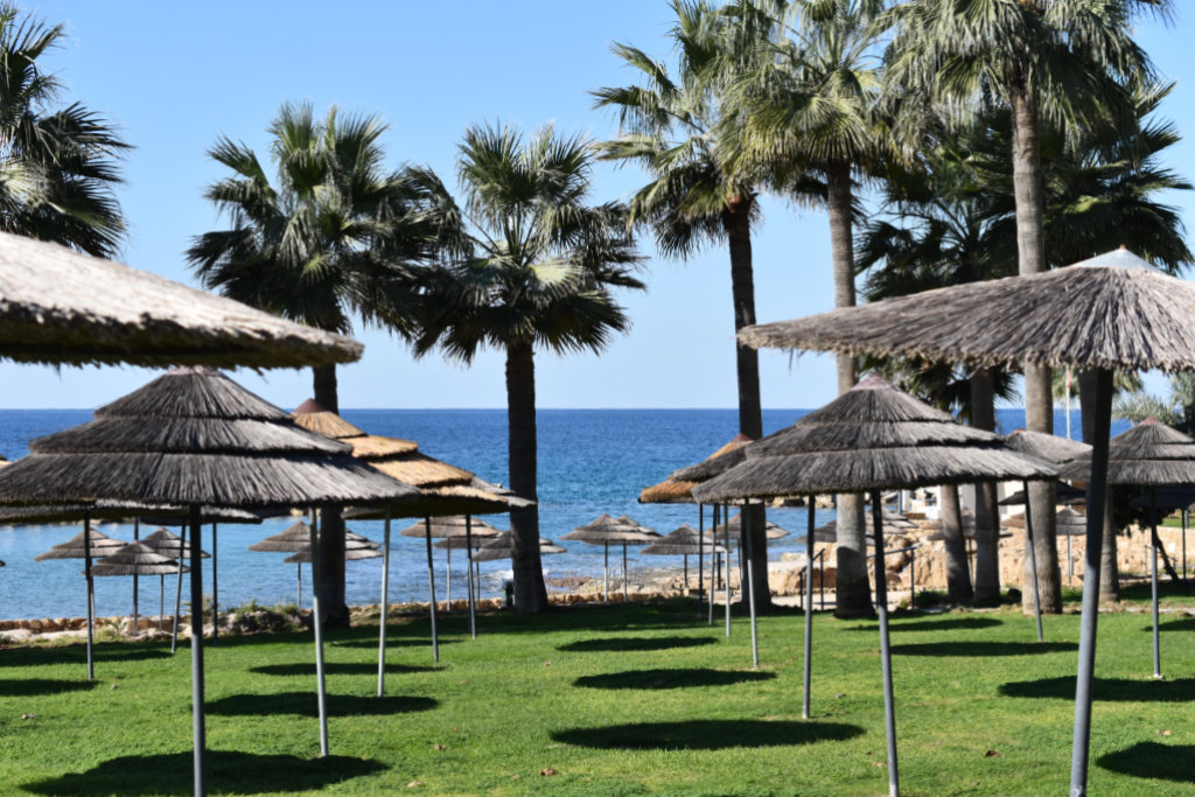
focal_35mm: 60
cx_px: 598
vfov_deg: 22.6
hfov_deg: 33.4
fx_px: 1992
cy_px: 398
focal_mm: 40
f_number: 5
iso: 400
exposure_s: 1/1250
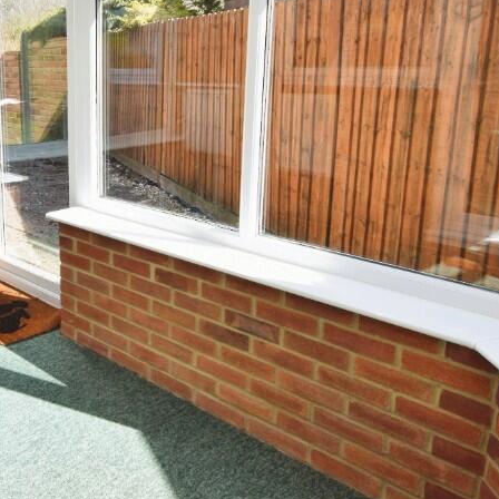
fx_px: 571
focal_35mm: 35
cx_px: 17
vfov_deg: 47.2
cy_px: 262
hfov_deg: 41.9
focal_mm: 12
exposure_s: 1/250
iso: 360
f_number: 8
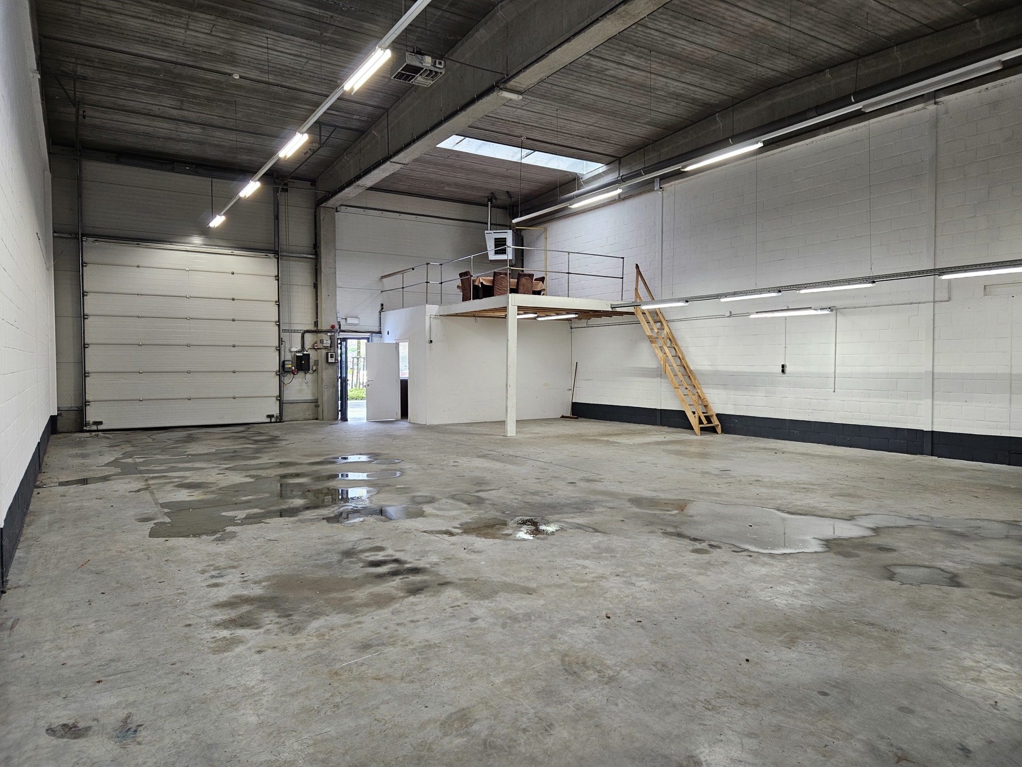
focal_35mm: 23
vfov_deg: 58.9
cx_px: 511
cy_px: 384
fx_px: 679
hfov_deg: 73.9
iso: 125
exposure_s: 1/100
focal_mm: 5.4
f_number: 1.8
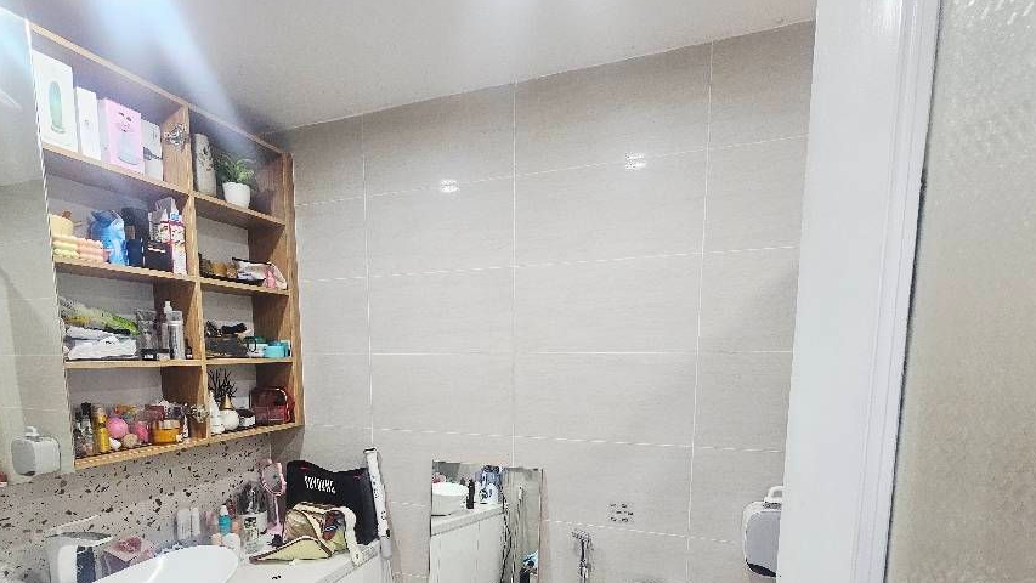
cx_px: 470
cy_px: 414
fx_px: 467
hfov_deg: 95.7
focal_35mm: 17
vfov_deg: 61.4
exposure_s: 1/77.4
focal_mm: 2.2
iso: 320
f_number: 2.2
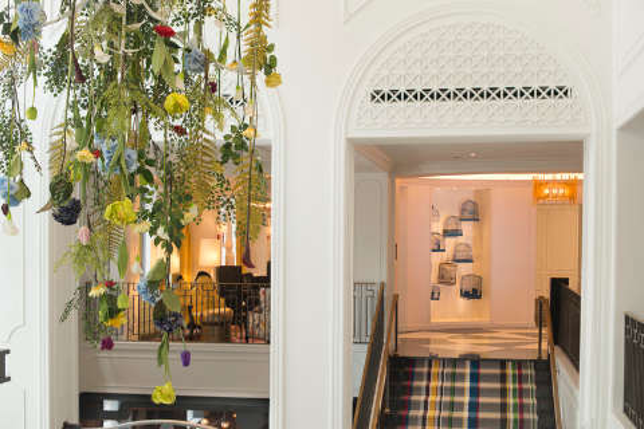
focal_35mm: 50
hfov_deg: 39.6
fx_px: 894
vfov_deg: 27.0
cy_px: 214
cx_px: 322
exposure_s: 1/4
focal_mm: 50
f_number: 4.5
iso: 100
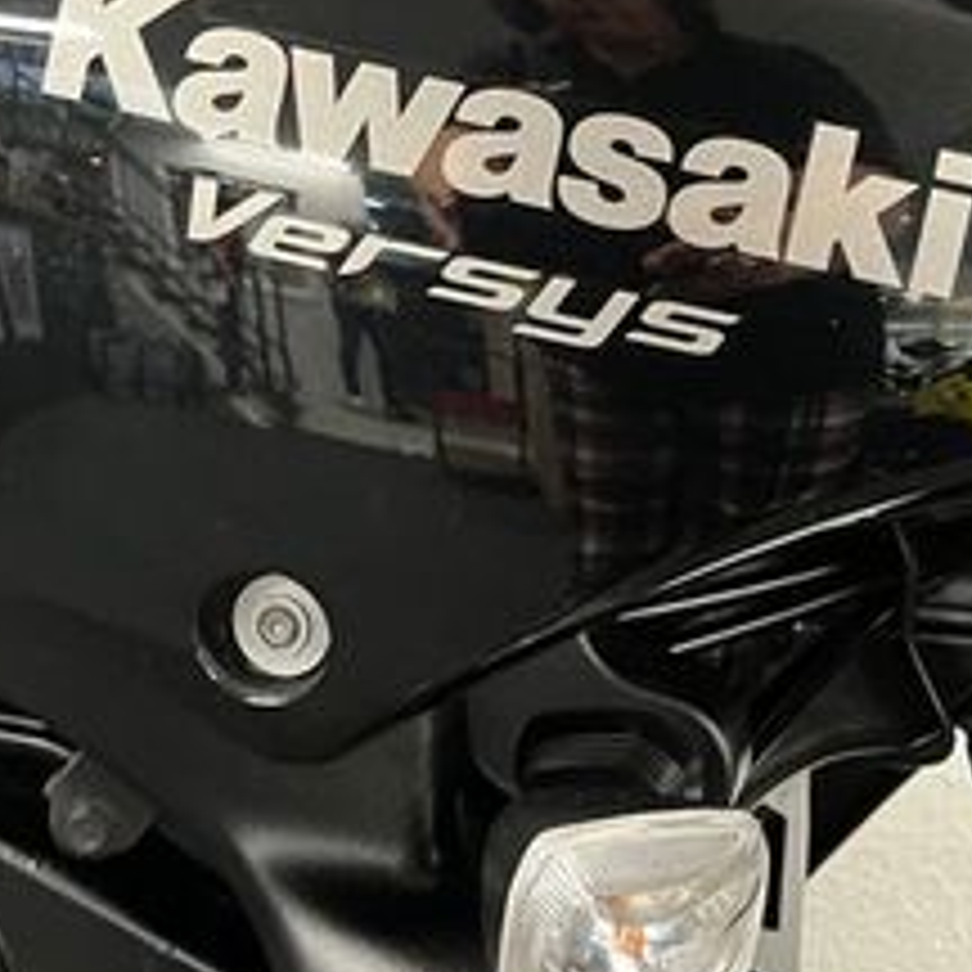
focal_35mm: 68
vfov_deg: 25.1
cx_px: 216
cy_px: 248
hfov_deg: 25.0
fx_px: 2160
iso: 500
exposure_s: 1/33
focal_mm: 5.1
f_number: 1.6
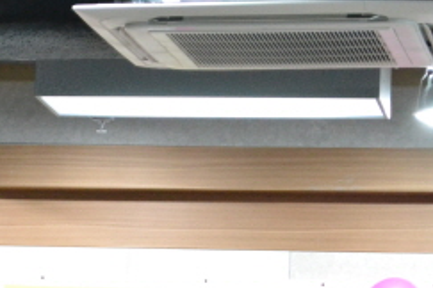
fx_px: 3025
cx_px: 0
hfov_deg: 8.1
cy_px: 406
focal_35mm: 252
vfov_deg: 5.4
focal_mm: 55
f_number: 5.6
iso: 3200
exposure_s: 1/30
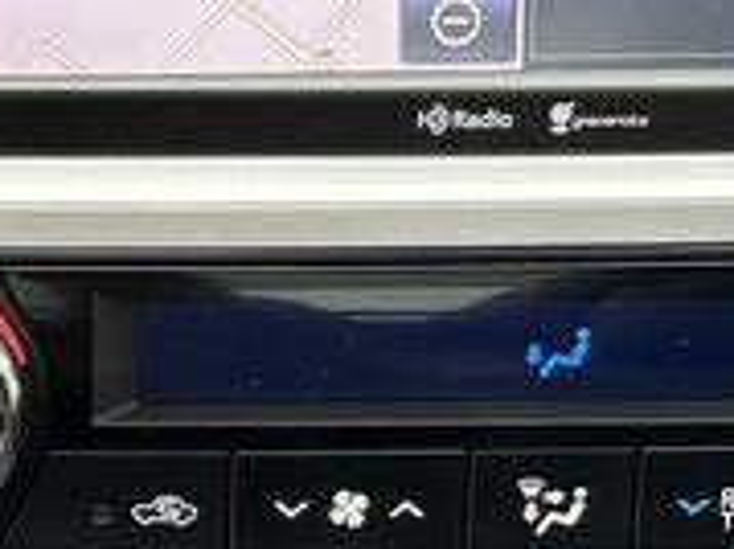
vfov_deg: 8.0
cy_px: 389
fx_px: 3941
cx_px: -525
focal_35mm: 186
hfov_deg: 10.1
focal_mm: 5.96
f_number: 1.6
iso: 80
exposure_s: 1/100
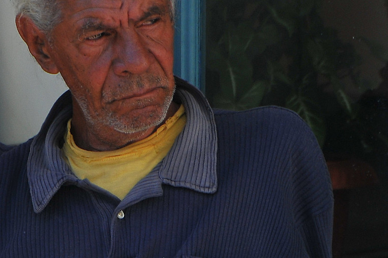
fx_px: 10086
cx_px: 99
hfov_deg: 2.2
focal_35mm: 937
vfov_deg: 1.5
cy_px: 108
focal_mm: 200
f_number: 6.3
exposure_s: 1/160
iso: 200
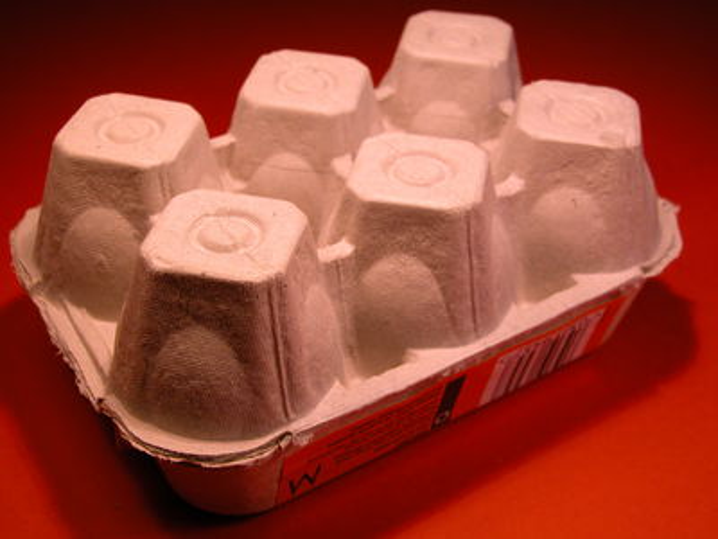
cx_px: 359
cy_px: 270
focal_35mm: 50
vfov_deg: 29.1
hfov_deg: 38.2
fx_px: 1037
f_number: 3.8
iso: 100
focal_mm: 12.7
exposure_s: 1/123
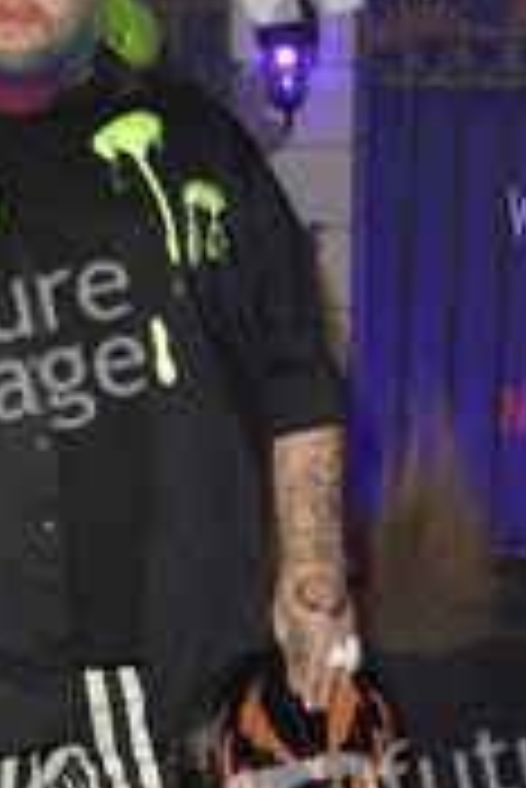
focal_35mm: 96
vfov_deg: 21.0
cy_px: 594
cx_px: 47
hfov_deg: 14.1
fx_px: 2100
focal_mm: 42
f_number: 6.3
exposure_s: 1/250
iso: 640
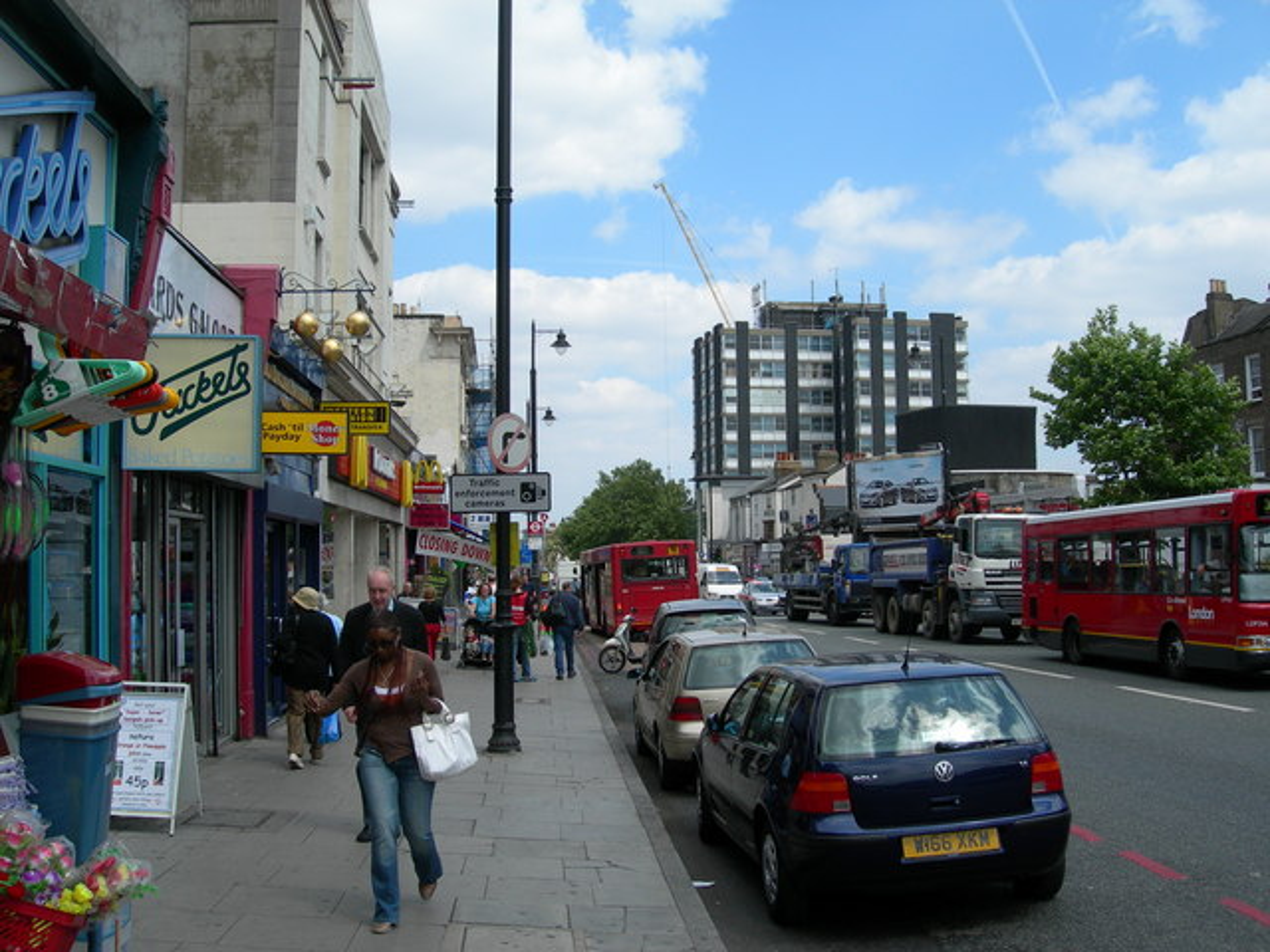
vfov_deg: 37.7
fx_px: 1394
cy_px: 476
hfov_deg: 49.0
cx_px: 635
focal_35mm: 38
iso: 50
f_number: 4.8
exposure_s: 1/422
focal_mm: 7.8
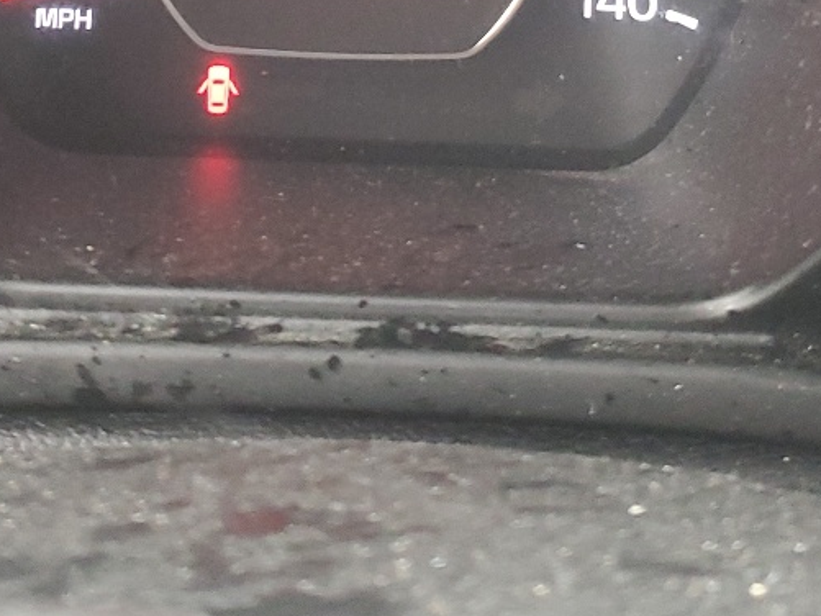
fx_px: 1969
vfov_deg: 16.2
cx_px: 318
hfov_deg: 23.5
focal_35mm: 83
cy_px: -319
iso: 237
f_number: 1.5
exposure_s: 1/60.2
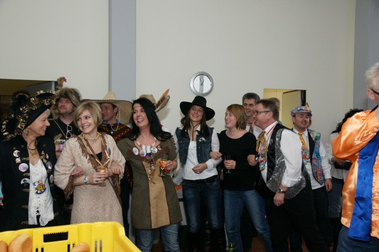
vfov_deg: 36.9
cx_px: 190
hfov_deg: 53.1
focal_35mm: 36
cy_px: 126
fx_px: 379
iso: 800
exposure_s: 1/60
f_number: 5.6
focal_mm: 24
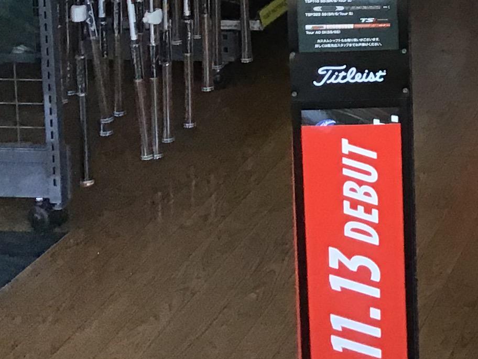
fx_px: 1533
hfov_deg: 15.5
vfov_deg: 12.6
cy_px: -197
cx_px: 830
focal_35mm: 111
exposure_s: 1/30
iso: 40
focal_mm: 3.3
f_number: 2.4
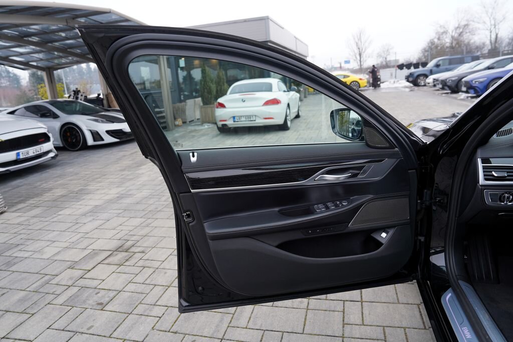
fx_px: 342
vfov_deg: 53.1
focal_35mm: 24
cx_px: 256
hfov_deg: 73.7
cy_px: 171
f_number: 4.5
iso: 100
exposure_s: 1/80
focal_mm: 24
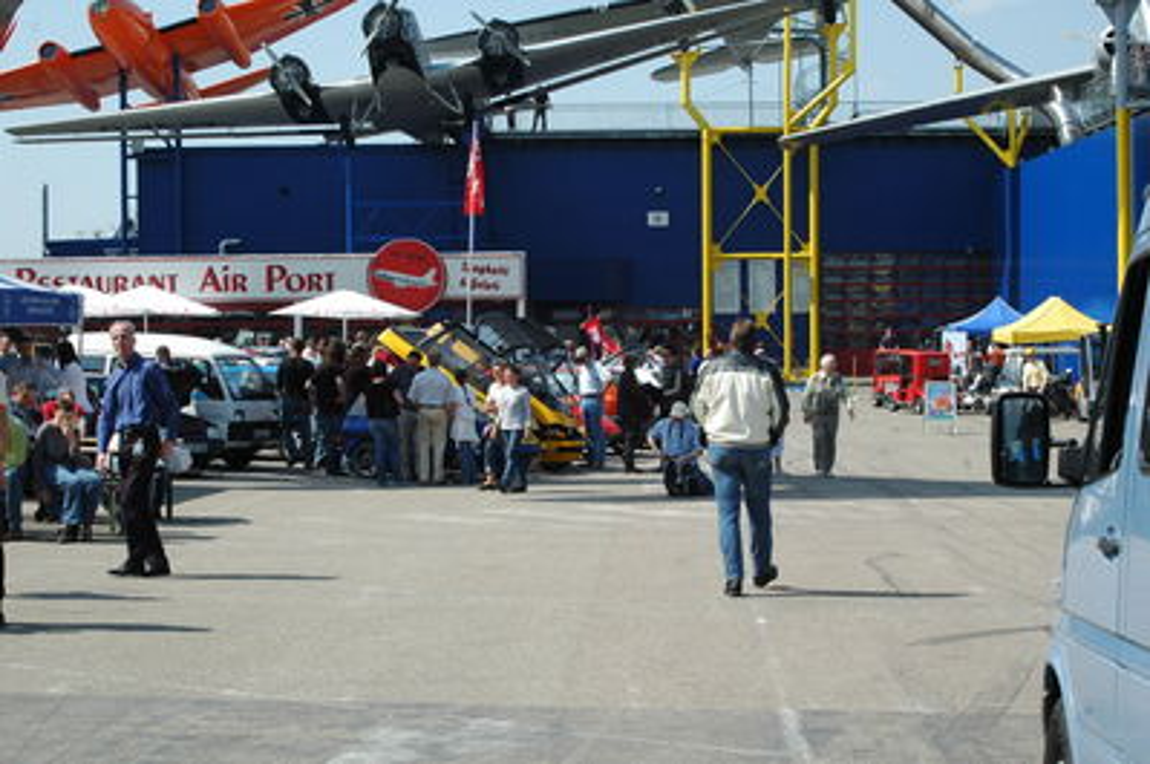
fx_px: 2680
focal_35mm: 84
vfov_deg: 16.2
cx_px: 575
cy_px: 382
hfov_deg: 24.2
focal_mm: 56
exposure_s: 1/500
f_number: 11
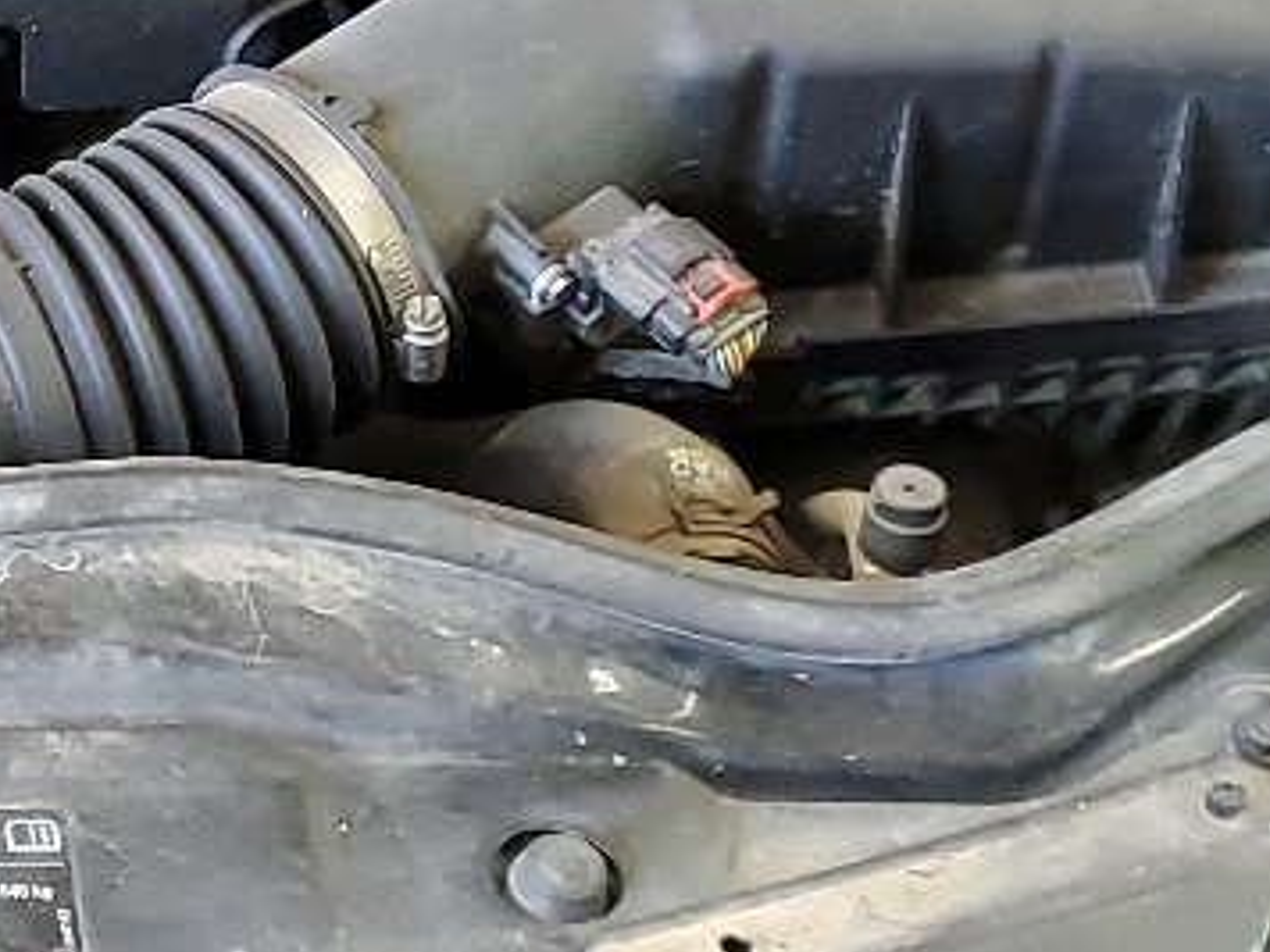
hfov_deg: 15.6
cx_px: -614
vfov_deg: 12.6
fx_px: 4293
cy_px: 324
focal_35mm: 117
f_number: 1.5
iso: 233
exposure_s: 1/60.2
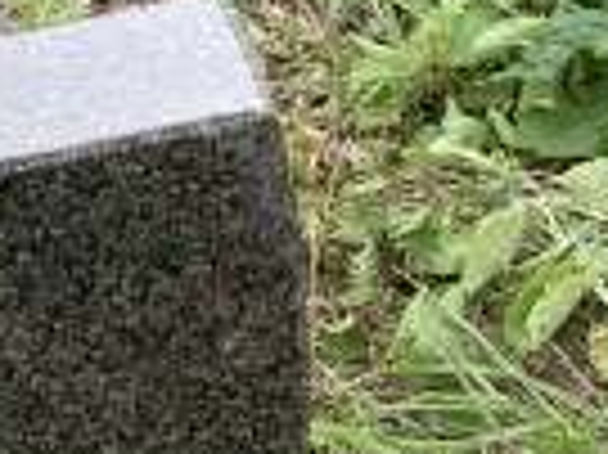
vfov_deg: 12.0
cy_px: 90
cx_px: -631
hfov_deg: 13.6
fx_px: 2158
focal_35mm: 123
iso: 25
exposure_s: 1/371
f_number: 1.8
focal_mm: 4.25
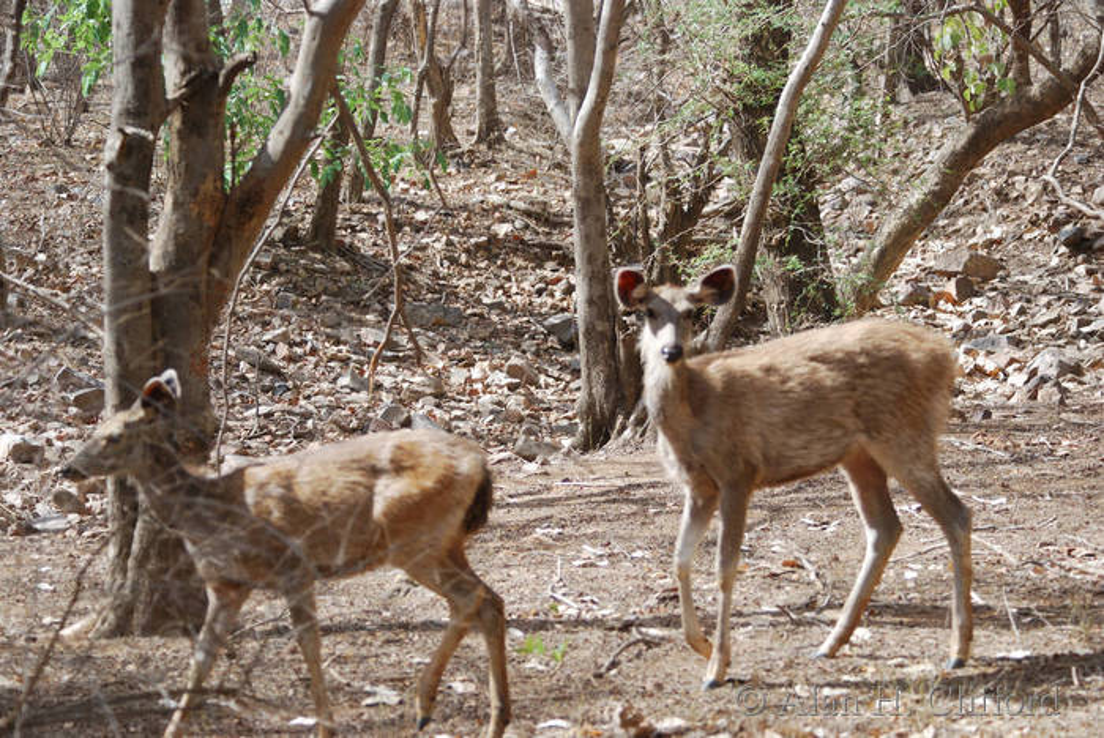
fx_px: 5340
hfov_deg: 11.8
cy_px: 369
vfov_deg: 7.9
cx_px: 552
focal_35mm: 174
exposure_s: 1/400
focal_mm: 116
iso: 360
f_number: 5
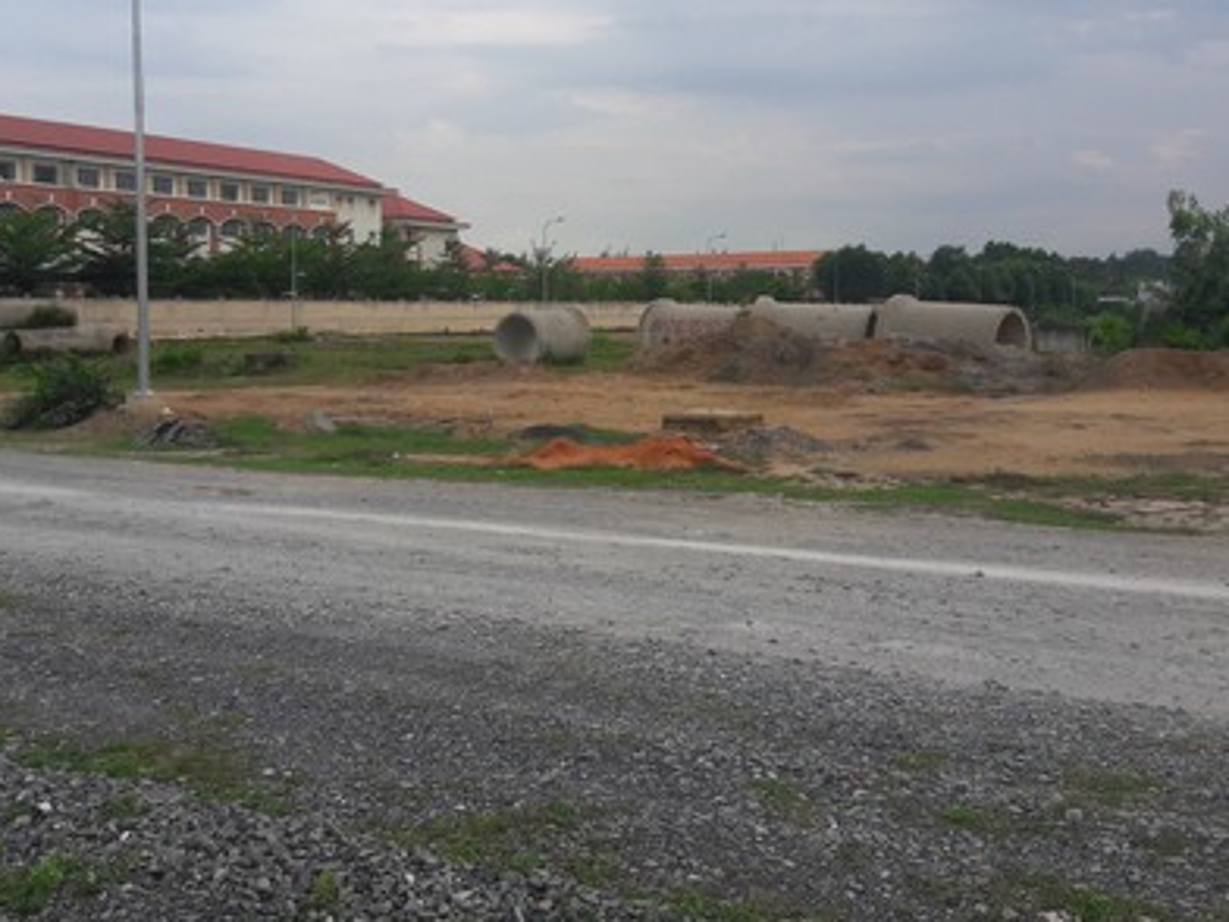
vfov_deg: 35.6
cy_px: 307
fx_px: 1420
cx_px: 558
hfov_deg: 46.7
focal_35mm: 40
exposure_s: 1/991
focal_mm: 3.7
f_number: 1.9
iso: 40
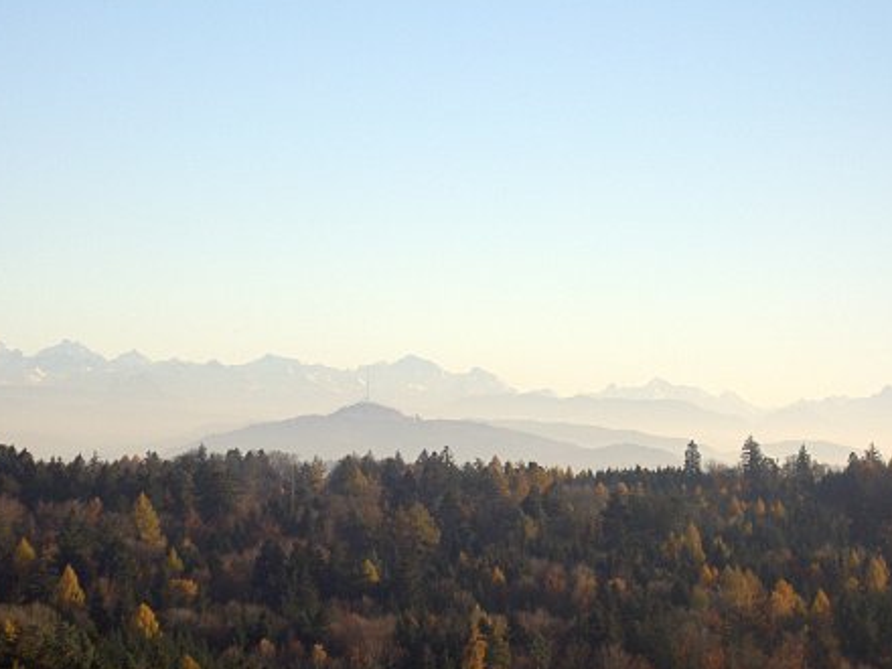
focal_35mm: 139
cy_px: 367
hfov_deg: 14.2
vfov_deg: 10.7
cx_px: 420
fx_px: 3582
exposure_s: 1/400
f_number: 4.9
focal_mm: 16.8
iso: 50
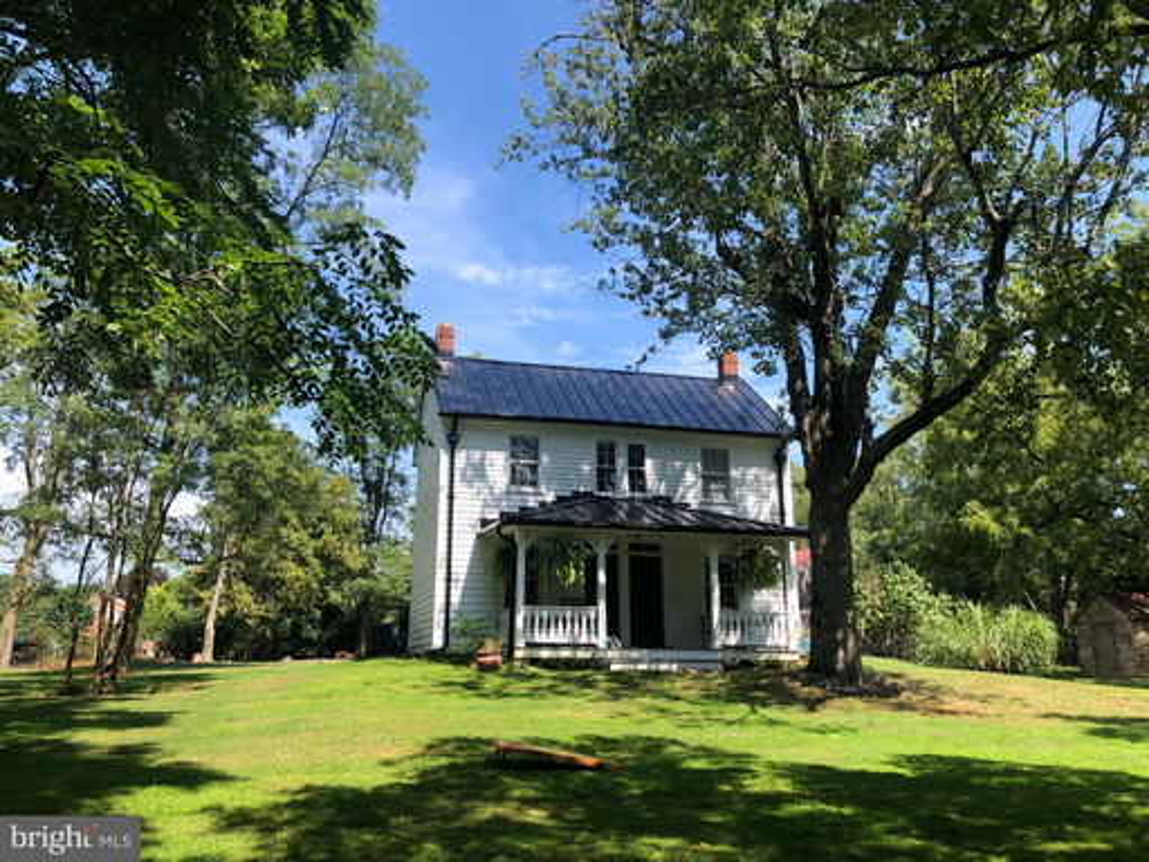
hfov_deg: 63.4
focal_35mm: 28
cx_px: 574
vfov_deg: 49.7
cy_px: 431
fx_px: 929
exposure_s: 1/842
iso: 20
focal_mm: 3.99
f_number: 1.8
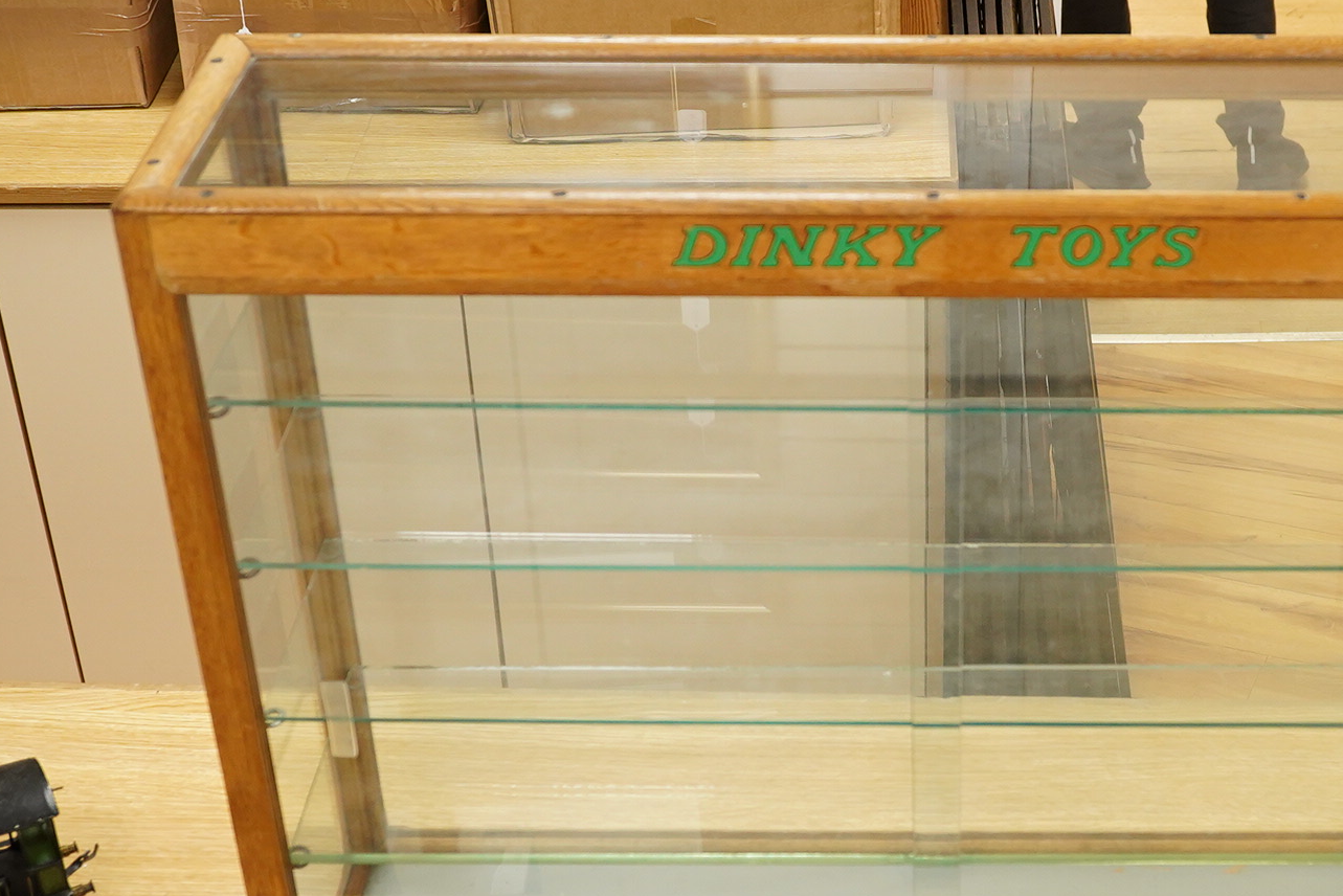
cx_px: 949
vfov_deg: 19.7
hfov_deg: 28.9
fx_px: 2574
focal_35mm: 69
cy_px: 557
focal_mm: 30
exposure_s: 1/125
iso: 2000
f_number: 8
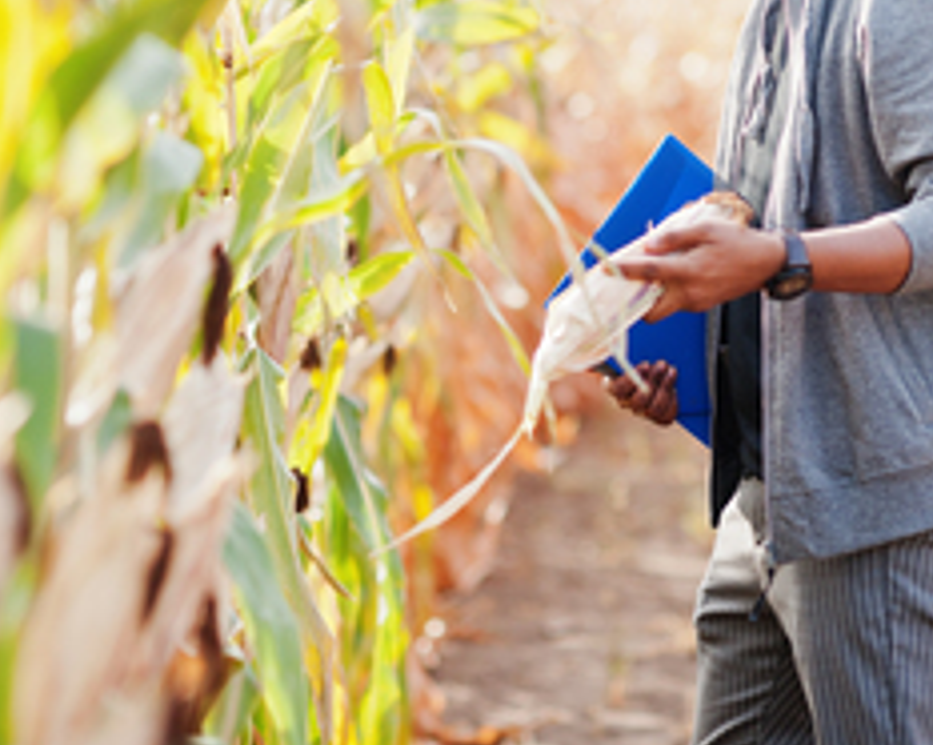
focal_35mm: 157
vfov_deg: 9.8
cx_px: 416
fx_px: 4332
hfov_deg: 12.3
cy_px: 262
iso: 200
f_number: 2.2
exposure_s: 1/2000
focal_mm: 85
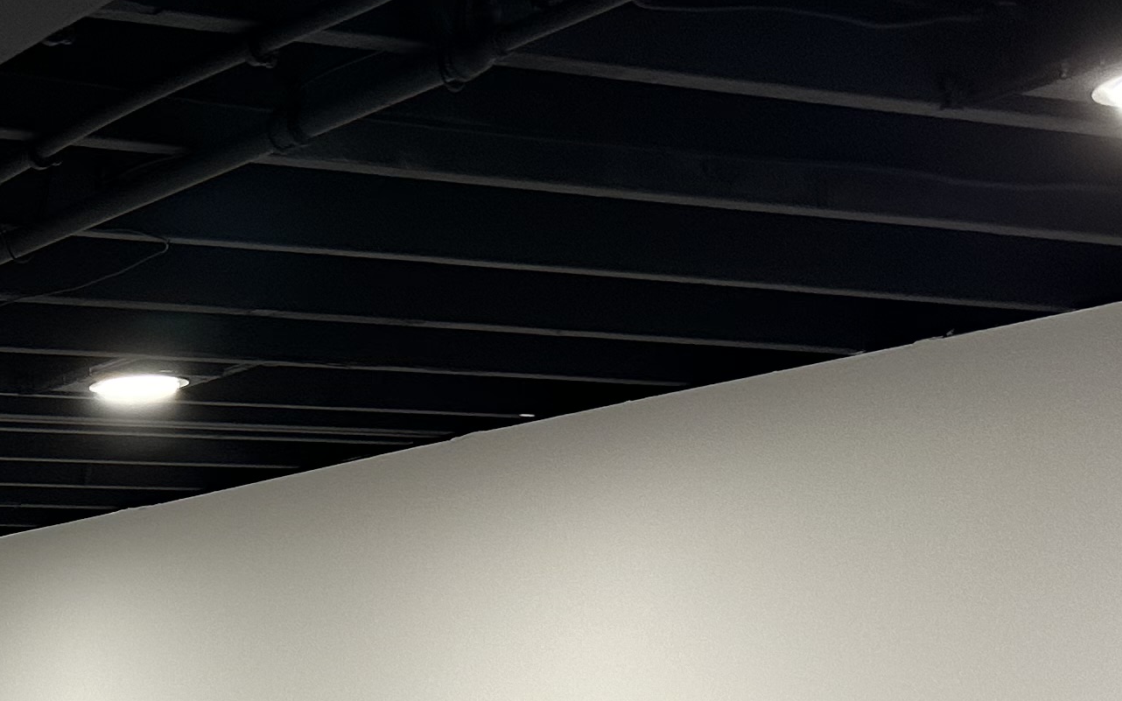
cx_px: -301
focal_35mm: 80
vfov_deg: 15.1
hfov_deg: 23.2
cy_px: 1049
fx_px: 2446
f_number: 1.78
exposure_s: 1/60
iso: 160
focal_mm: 6.86
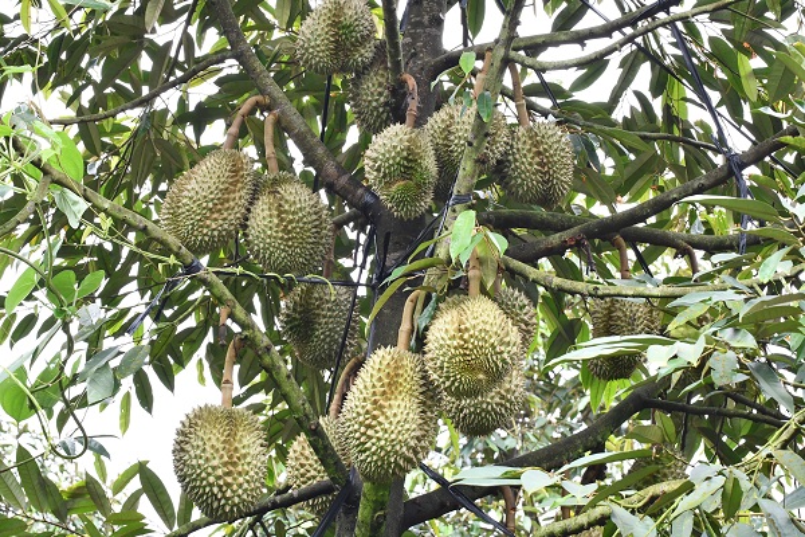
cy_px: 268
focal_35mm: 142
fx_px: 3175
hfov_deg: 14.4
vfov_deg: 9.7
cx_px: 402
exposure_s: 1/50
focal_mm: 95
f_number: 14
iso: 1800
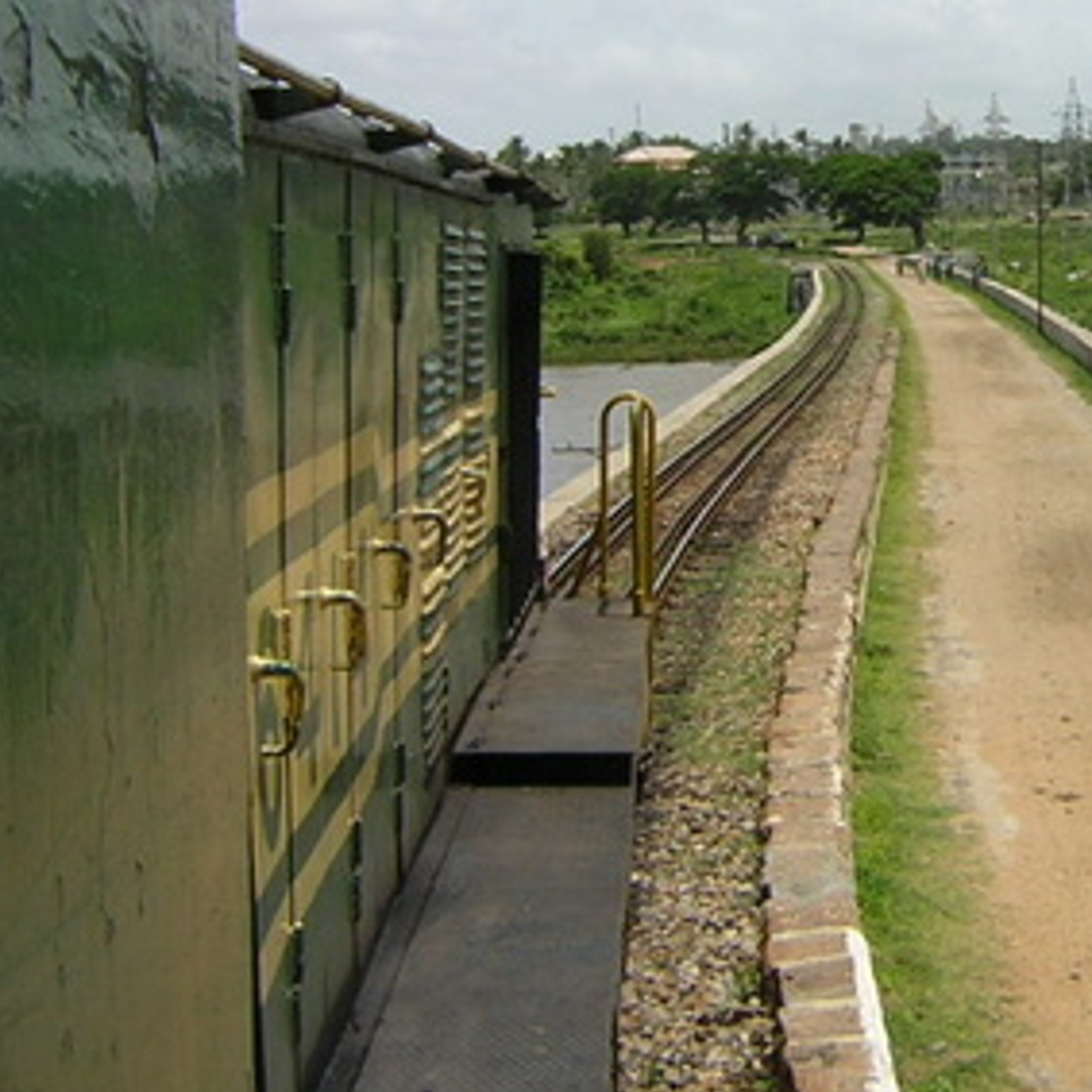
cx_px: 1104
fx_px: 2570
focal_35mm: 72
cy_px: 247
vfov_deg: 23.7
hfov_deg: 23.0
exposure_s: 1/468
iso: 100
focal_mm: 4.7
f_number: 5.2
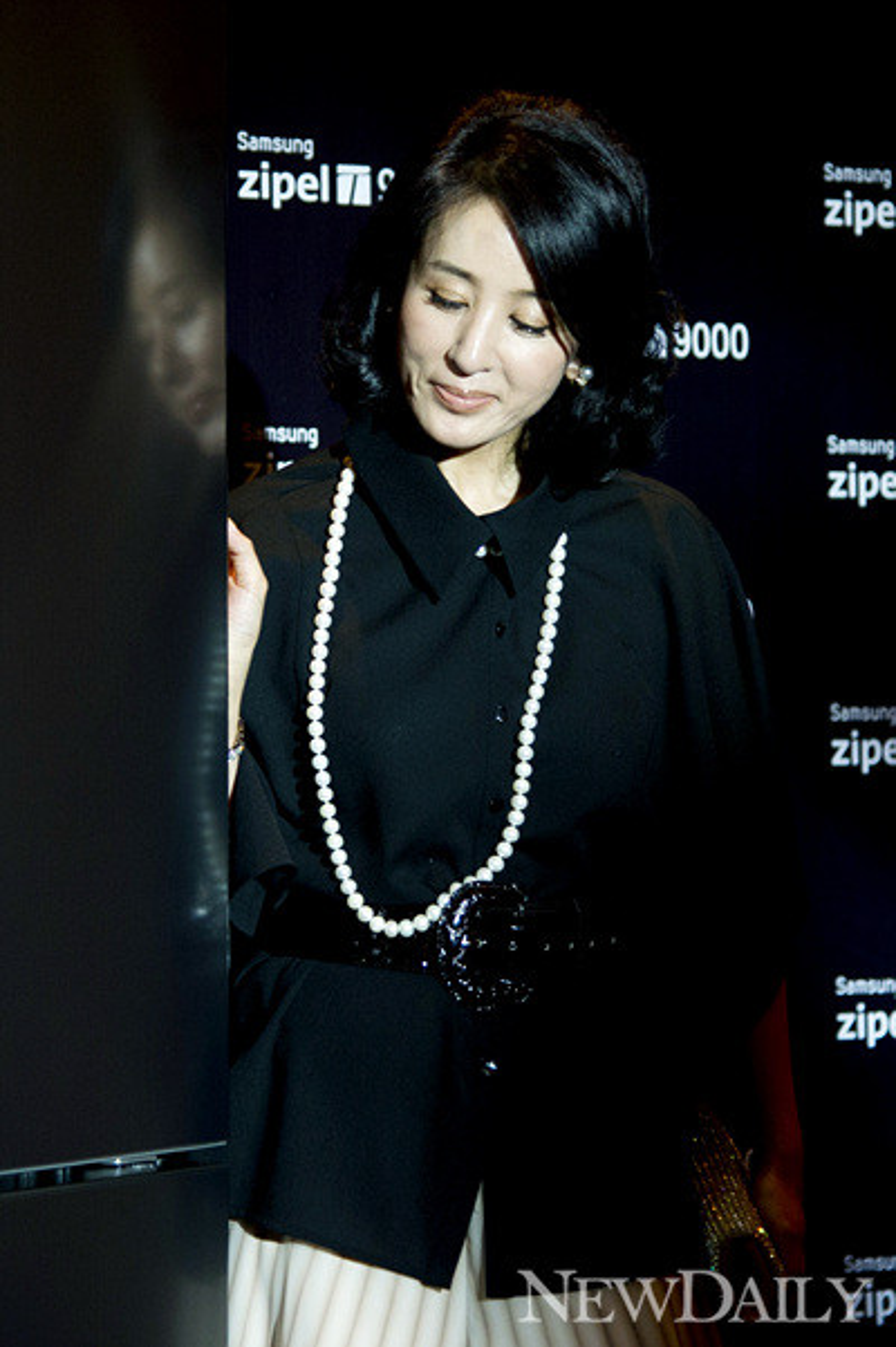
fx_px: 2803
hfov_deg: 18.2
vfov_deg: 27.0
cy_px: 674
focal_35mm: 75
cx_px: 448
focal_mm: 75
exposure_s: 1/60
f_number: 4
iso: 800
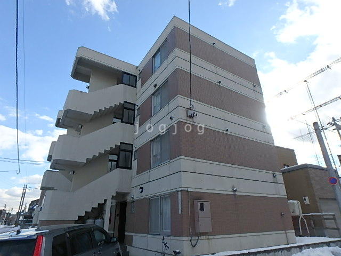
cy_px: 128
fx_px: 207
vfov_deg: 63.4
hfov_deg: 79.0
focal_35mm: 21
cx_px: 170
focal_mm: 3.7
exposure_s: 1/400
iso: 125
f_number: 6
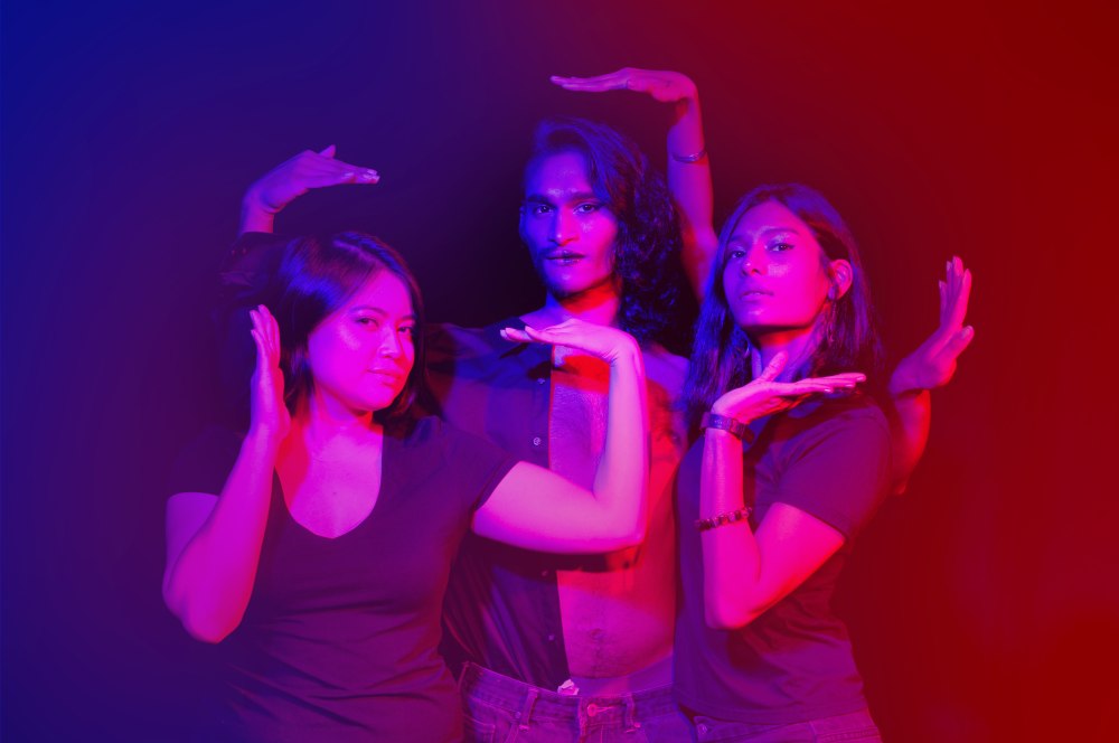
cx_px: 560
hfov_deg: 27.0
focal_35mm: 75
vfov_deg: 18.1
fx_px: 2328
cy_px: 372
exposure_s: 1/160
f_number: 3.5
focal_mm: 50
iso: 160
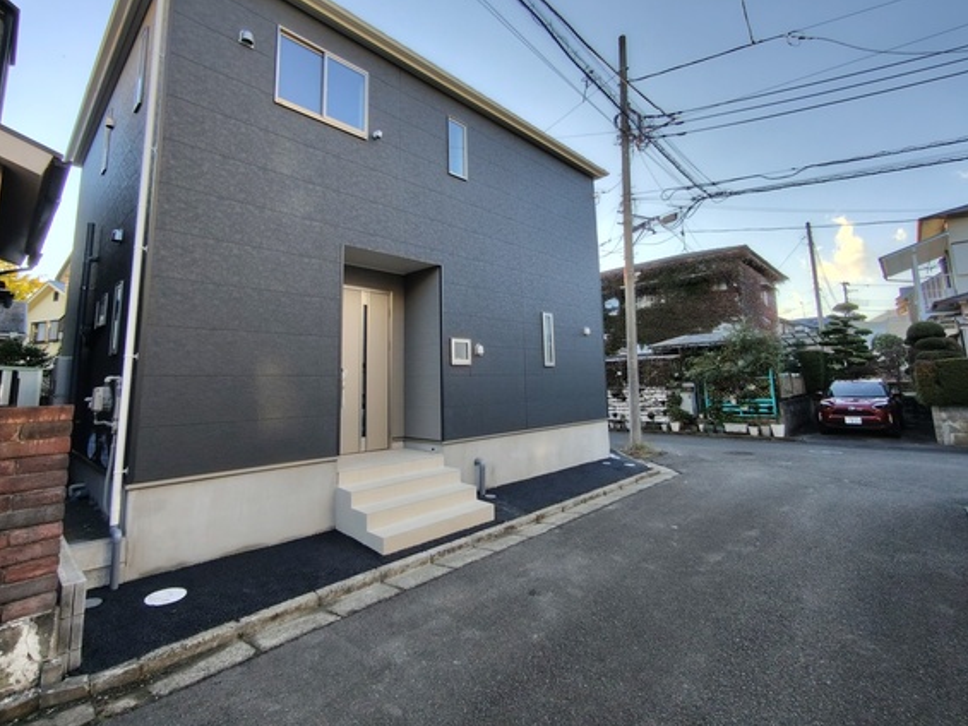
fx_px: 475
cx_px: 463
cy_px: 324
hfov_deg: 91.0
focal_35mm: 17
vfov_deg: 74.5
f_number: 2.4
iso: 60
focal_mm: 1.6
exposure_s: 1/120
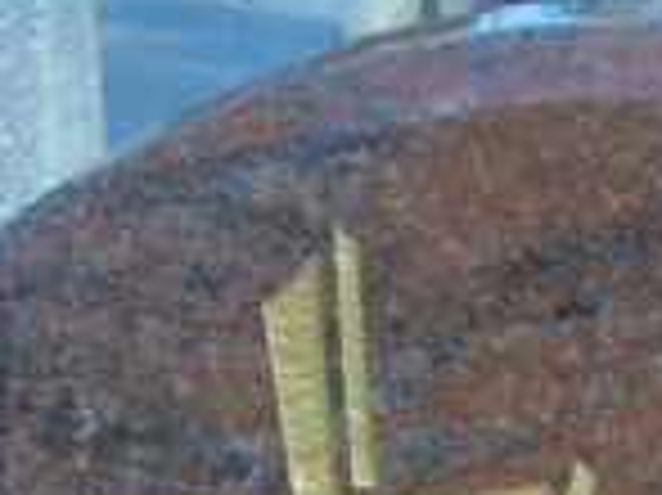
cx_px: 1261
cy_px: 1058
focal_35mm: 318
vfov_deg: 4.6
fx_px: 6077
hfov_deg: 6.1
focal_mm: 13.1
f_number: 6.1
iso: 100
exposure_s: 1/100
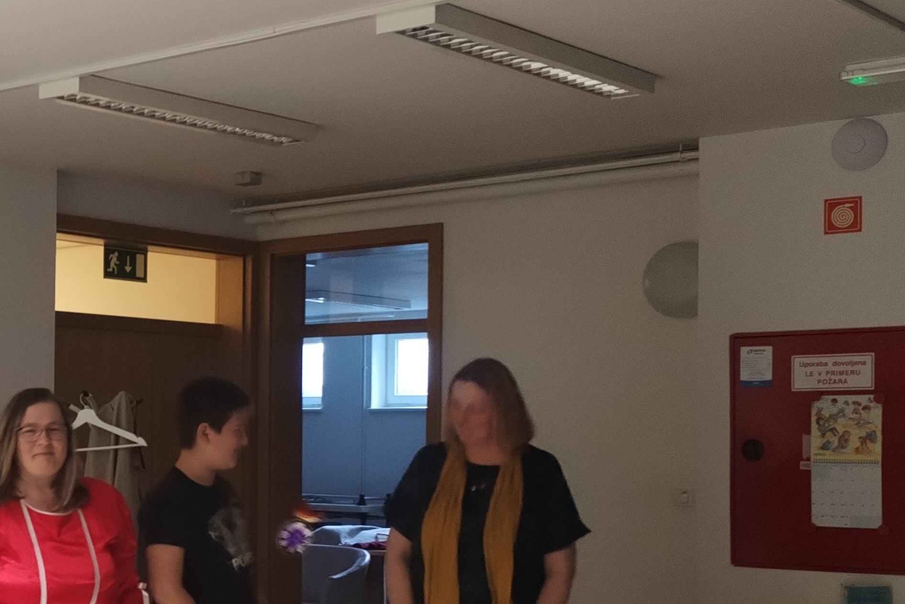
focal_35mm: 66
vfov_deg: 20.5
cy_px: 450
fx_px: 1659
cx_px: 11
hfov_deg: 28.7
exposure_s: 1/25
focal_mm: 4.75
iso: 700
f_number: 1.8
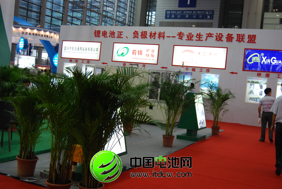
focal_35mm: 45
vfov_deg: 29.9
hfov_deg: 43.6
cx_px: 141
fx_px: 353
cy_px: 94
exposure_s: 1/30
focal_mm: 30
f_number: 4.2
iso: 450
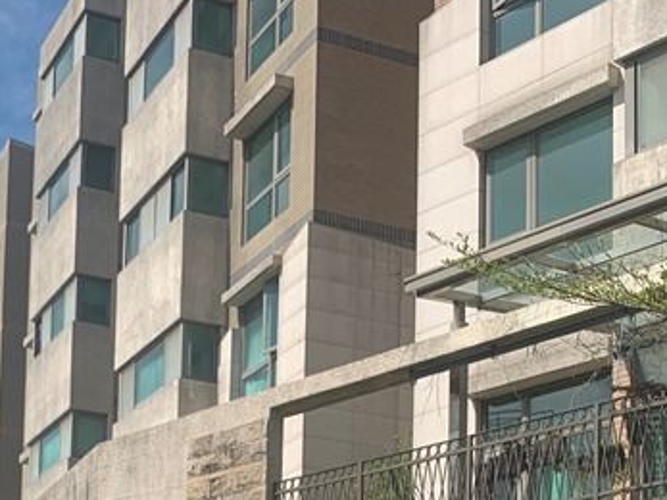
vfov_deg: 18.8
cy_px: 671
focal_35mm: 72
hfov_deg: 26.9
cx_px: 213
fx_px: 1387
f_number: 1.8
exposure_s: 1/3289
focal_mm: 4.25
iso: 25
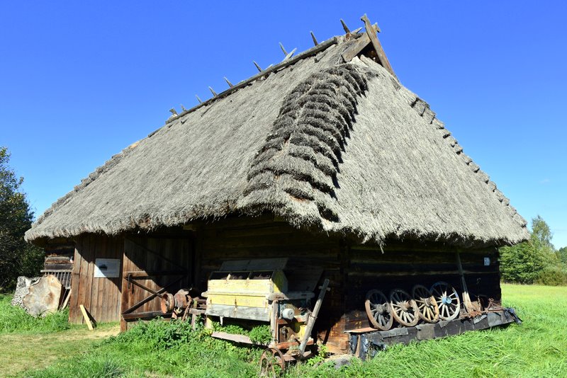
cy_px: 189
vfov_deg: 48.0
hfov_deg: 67.4
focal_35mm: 27
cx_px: 284
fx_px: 425
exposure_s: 1/500
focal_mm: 18
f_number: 8
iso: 400
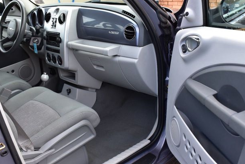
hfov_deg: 49.0
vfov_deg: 33.8
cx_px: 121
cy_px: 82
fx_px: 269
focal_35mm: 40
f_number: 9
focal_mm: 25
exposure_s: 1/100
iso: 400
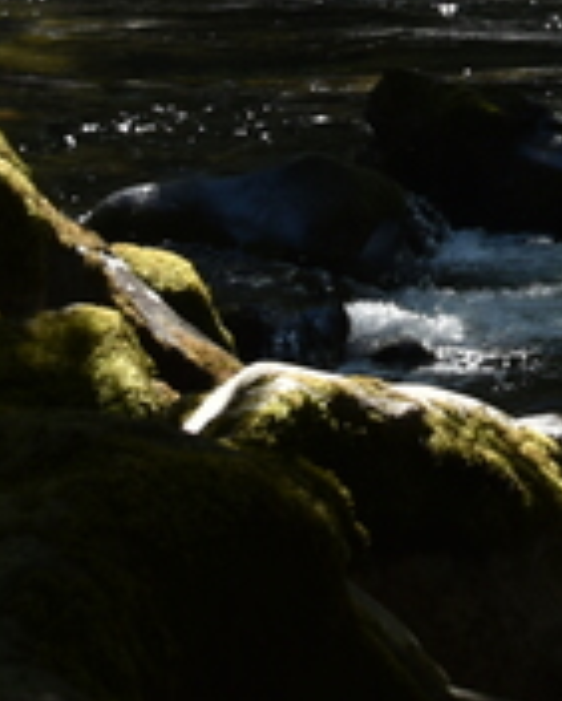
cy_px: -291
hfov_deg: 3.9
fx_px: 8226
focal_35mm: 396
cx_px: 793
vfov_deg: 4.9
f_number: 7.1
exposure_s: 1/200
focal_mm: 58
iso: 100
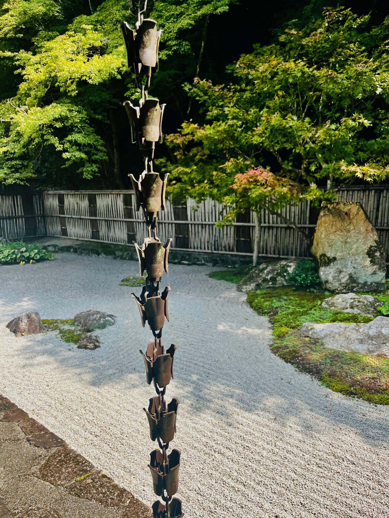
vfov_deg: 67.3
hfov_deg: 53.1
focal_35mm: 26
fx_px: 390
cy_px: 259
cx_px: 194
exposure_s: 1/1339
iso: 50
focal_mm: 5.1
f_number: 1.6
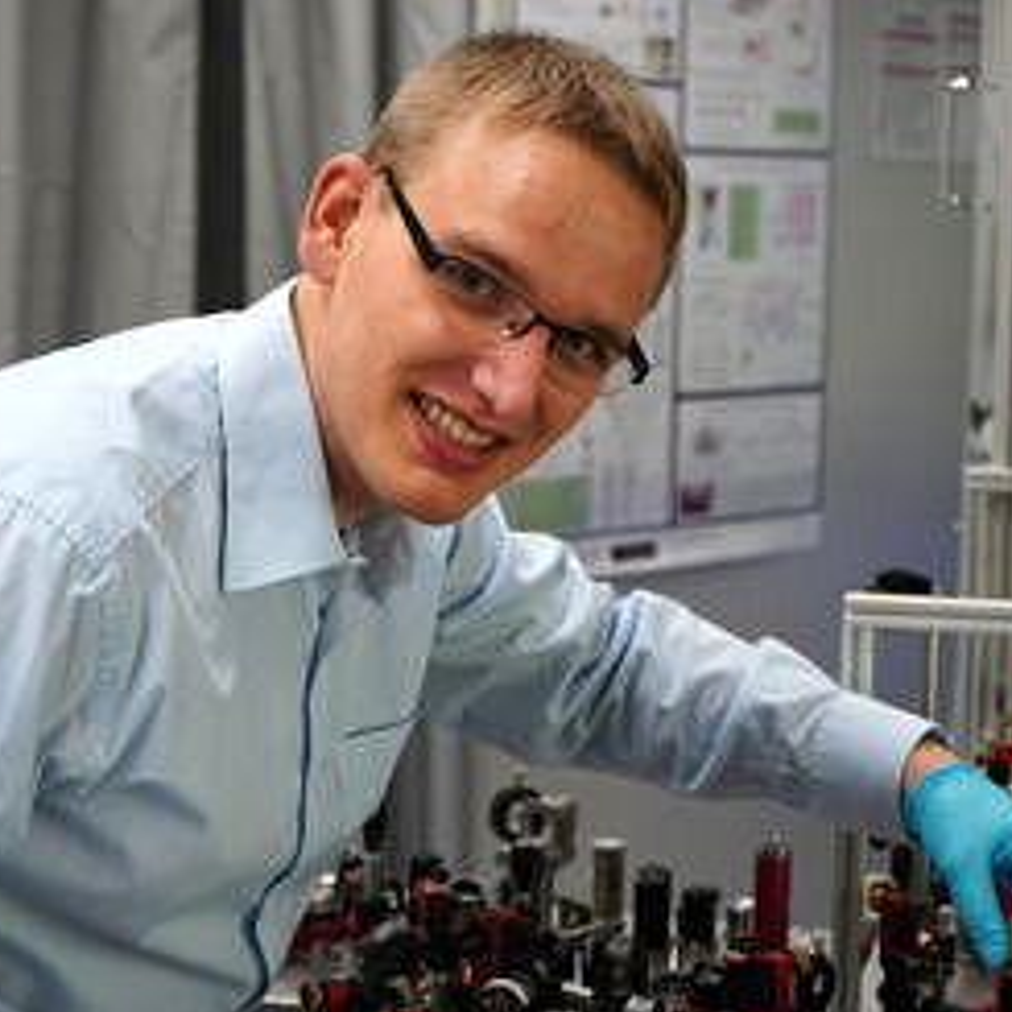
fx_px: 2646
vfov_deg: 21.7
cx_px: 529
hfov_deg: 21.7
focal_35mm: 80
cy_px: 525
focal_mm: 48
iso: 3200
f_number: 5
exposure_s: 1/40
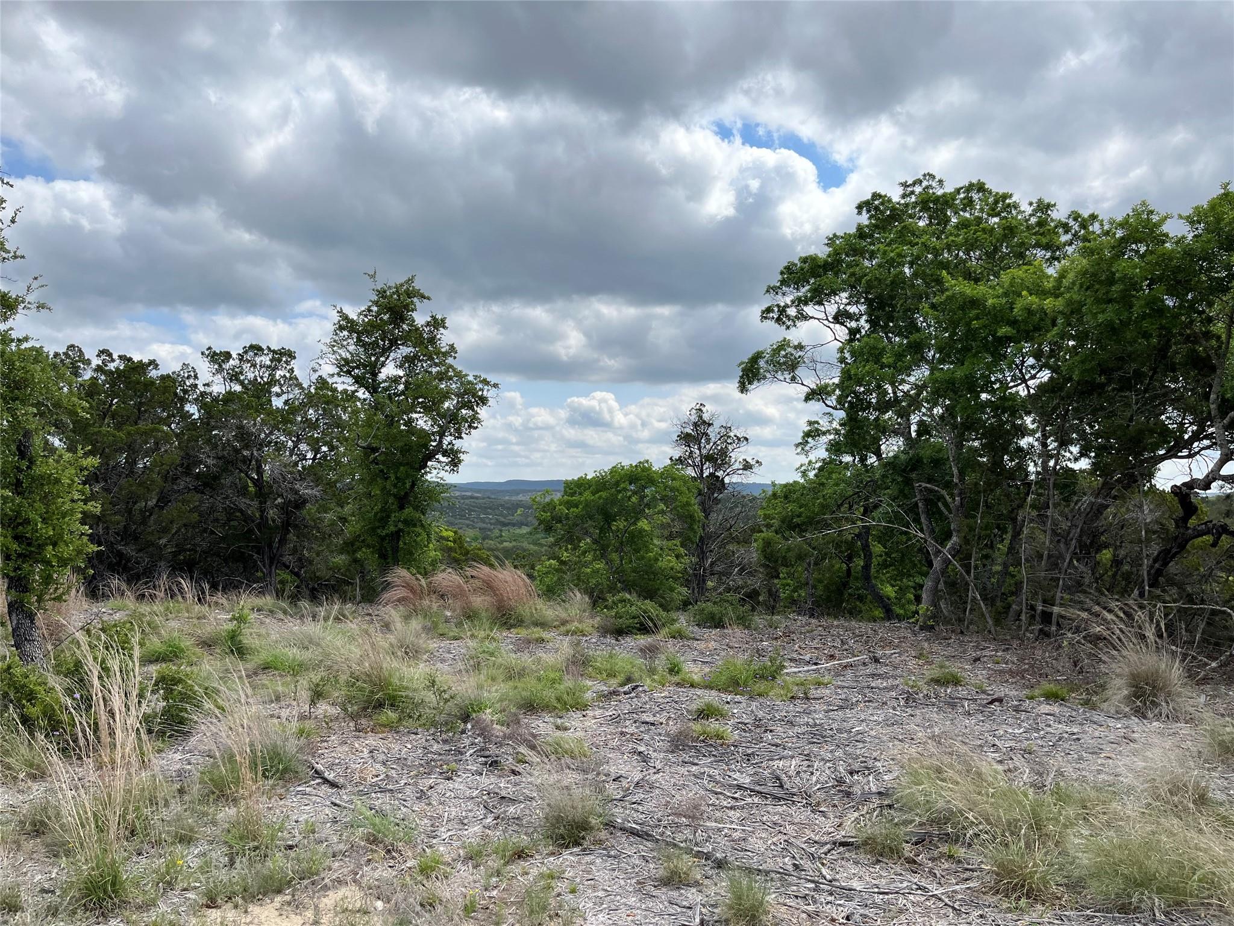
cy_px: 463
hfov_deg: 67.3
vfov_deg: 53.1
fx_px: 927
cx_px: 617
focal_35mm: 26
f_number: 1.6
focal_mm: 5.1
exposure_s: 1/4310
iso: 50
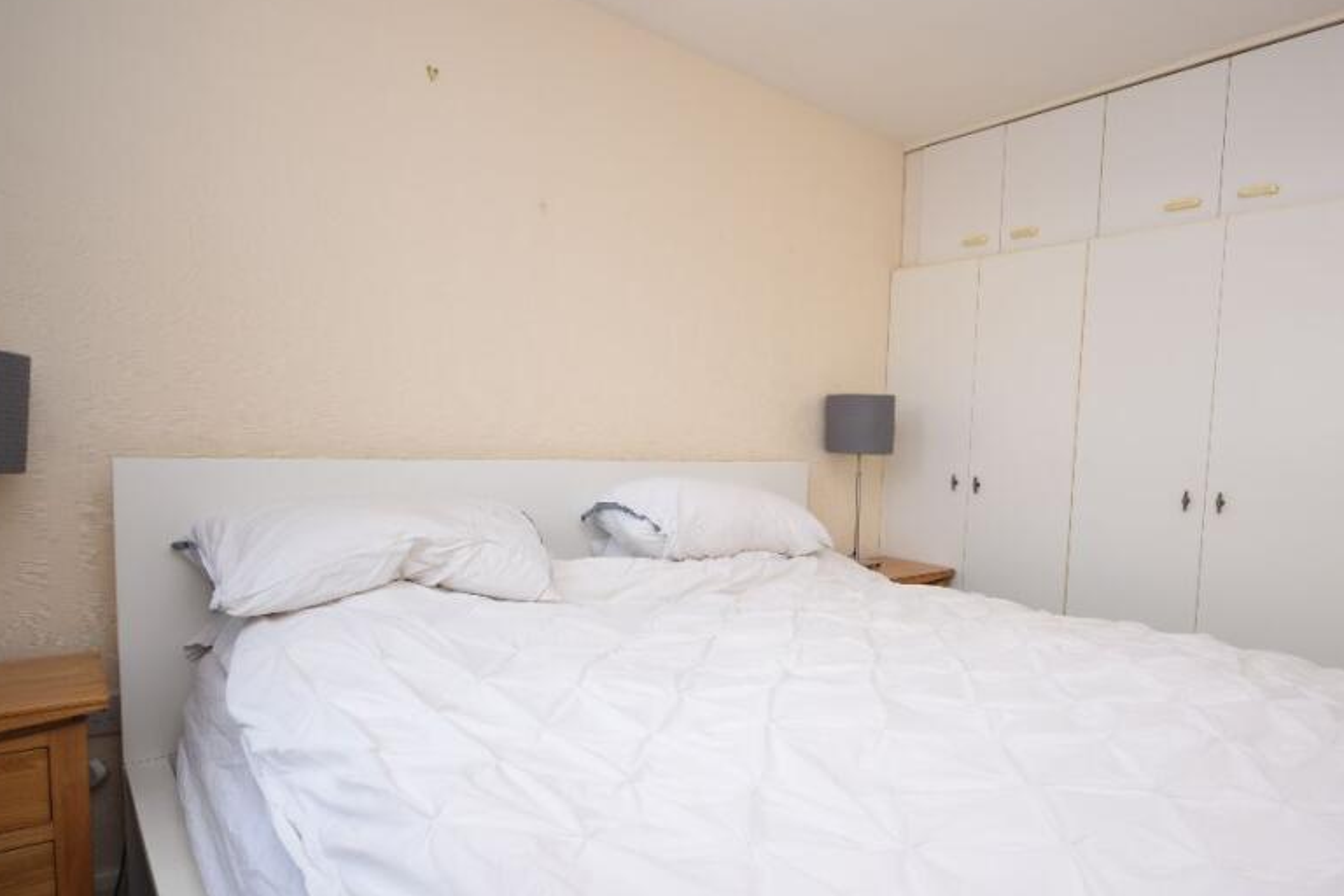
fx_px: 747
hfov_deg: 82.8
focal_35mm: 20
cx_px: 817
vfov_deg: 61.8
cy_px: 487
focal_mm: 10
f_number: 4
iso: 100
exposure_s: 1/60
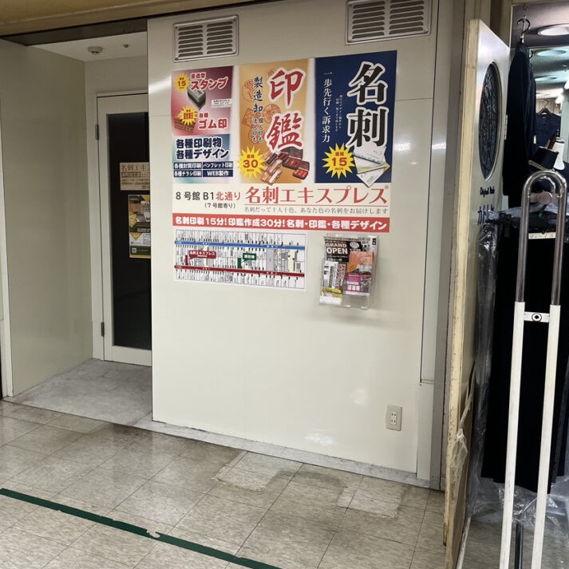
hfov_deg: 49.0
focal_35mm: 33
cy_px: 271
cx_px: 198
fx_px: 614
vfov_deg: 49.7
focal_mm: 5.1
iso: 125
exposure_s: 1/120
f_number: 1.6
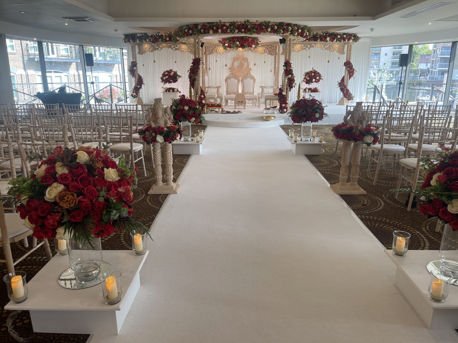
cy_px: 172
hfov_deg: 67.3
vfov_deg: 53.1
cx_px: 229
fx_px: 344
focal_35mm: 26
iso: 32
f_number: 1.6
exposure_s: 1/141
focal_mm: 5.1
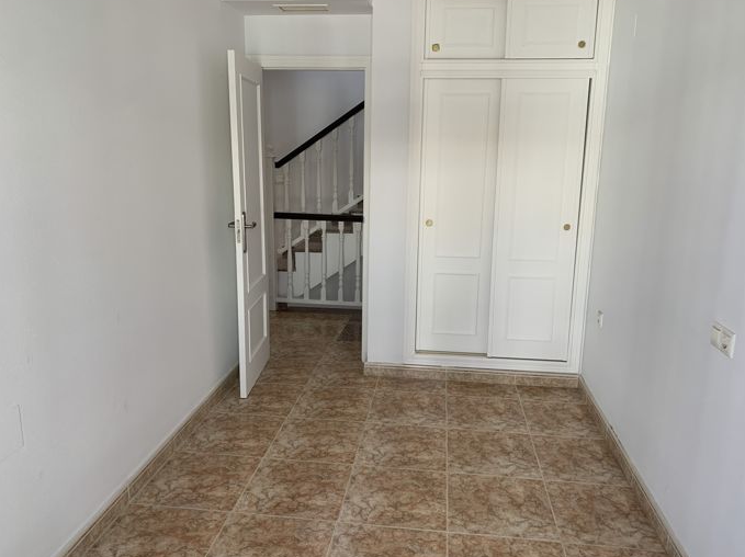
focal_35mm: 27
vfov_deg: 51.3
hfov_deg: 65.4
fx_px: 581
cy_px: 273
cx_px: 385
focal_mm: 4.25
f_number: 1.8
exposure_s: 1/121
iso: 32
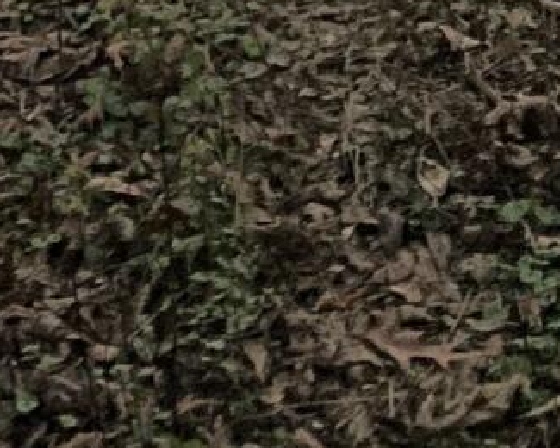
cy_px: -663
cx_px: -9
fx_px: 2586
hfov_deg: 12.2
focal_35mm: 156
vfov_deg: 8.9
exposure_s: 1/30
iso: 640
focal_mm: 5.1
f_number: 1.6
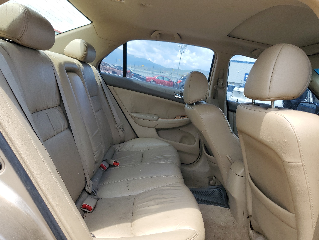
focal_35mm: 26
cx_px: 160
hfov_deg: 67.3
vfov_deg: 53.1
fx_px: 240
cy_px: 120
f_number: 1.5
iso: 50
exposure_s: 1/667
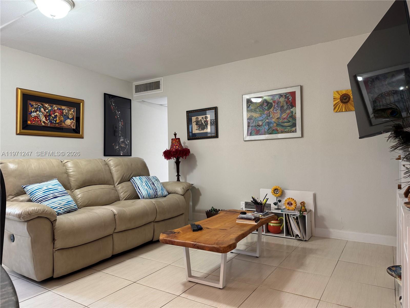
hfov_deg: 71.6
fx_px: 284
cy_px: 154
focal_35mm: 24
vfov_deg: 56.8
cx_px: 205
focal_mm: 6.76
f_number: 1.78
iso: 160
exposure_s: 1/60
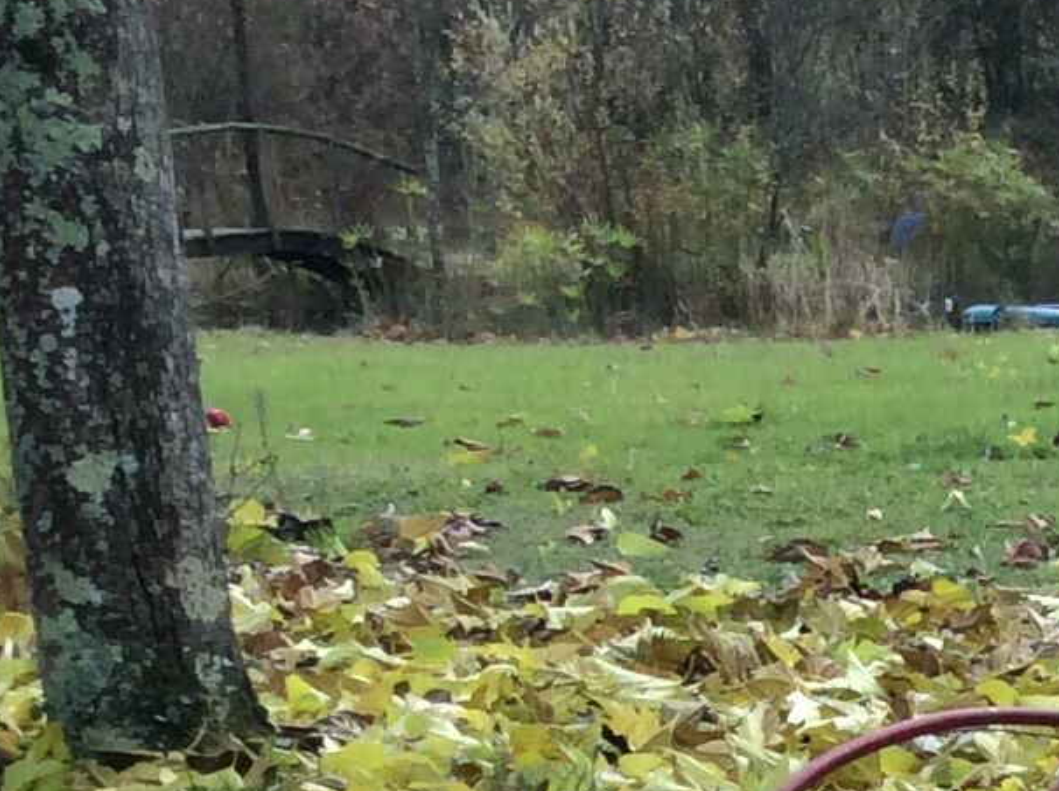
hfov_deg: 12.7
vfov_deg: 9.9
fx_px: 4185
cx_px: 2092
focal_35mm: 137
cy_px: 1682
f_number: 2.4
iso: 32
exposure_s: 1/347
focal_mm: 3.3
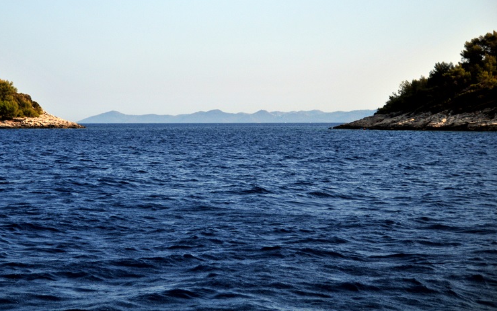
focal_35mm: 93
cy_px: 121
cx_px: 208
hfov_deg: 22.3
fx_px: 1260
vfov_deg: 14.1
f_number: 3.5
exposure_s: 1/6400
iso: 200
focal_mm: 50
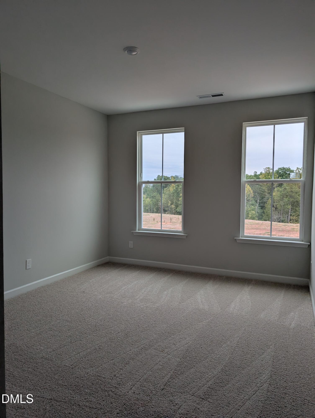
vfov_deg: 71.5
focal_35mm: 24
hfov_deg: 56.9
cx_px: 158
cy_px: 209
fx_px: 291
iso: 47
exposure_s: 1/164
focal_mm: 6.9
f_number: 1.68
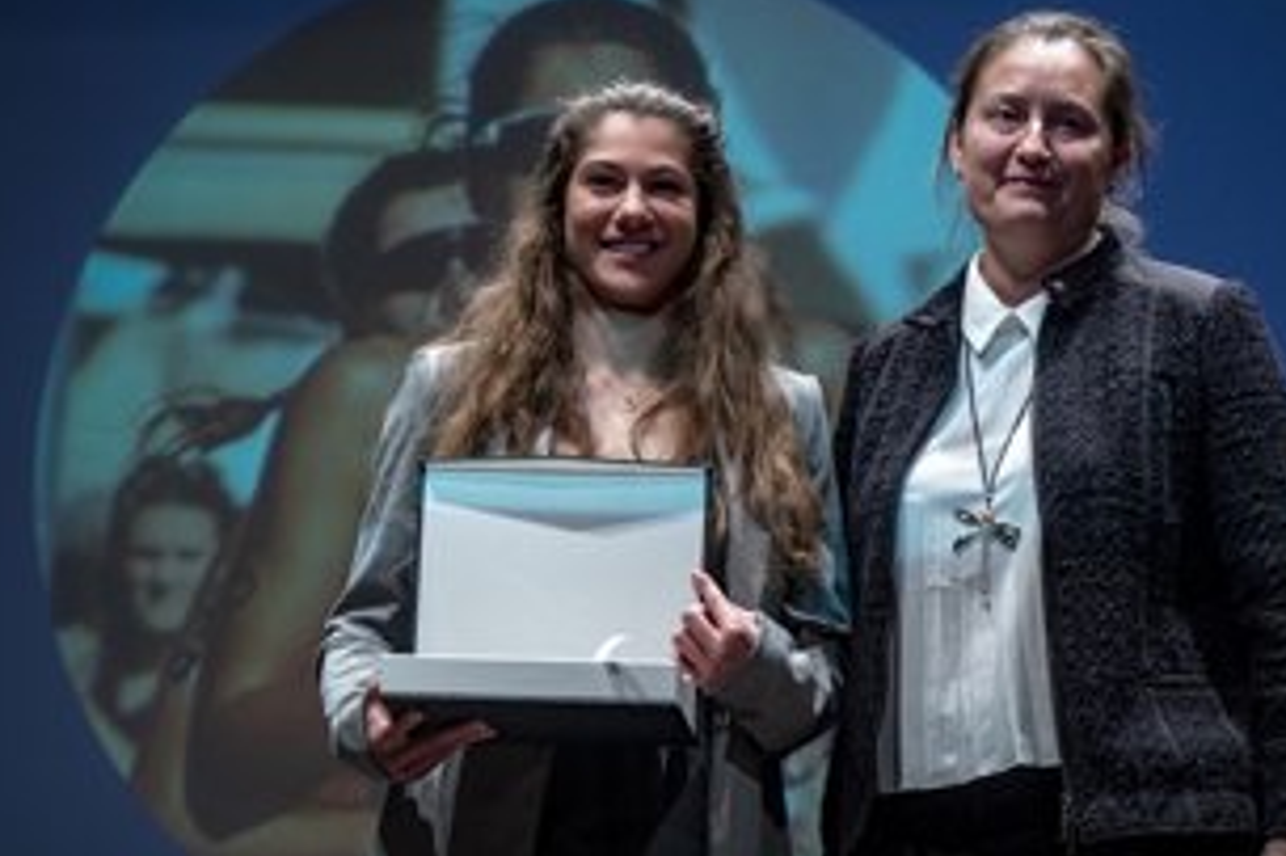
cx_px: 826
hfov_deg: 10.0
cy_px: 476
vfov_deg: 6.6
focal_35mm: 207
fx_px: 7378
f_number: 4
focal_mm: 105
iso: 1250
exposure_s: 1/125
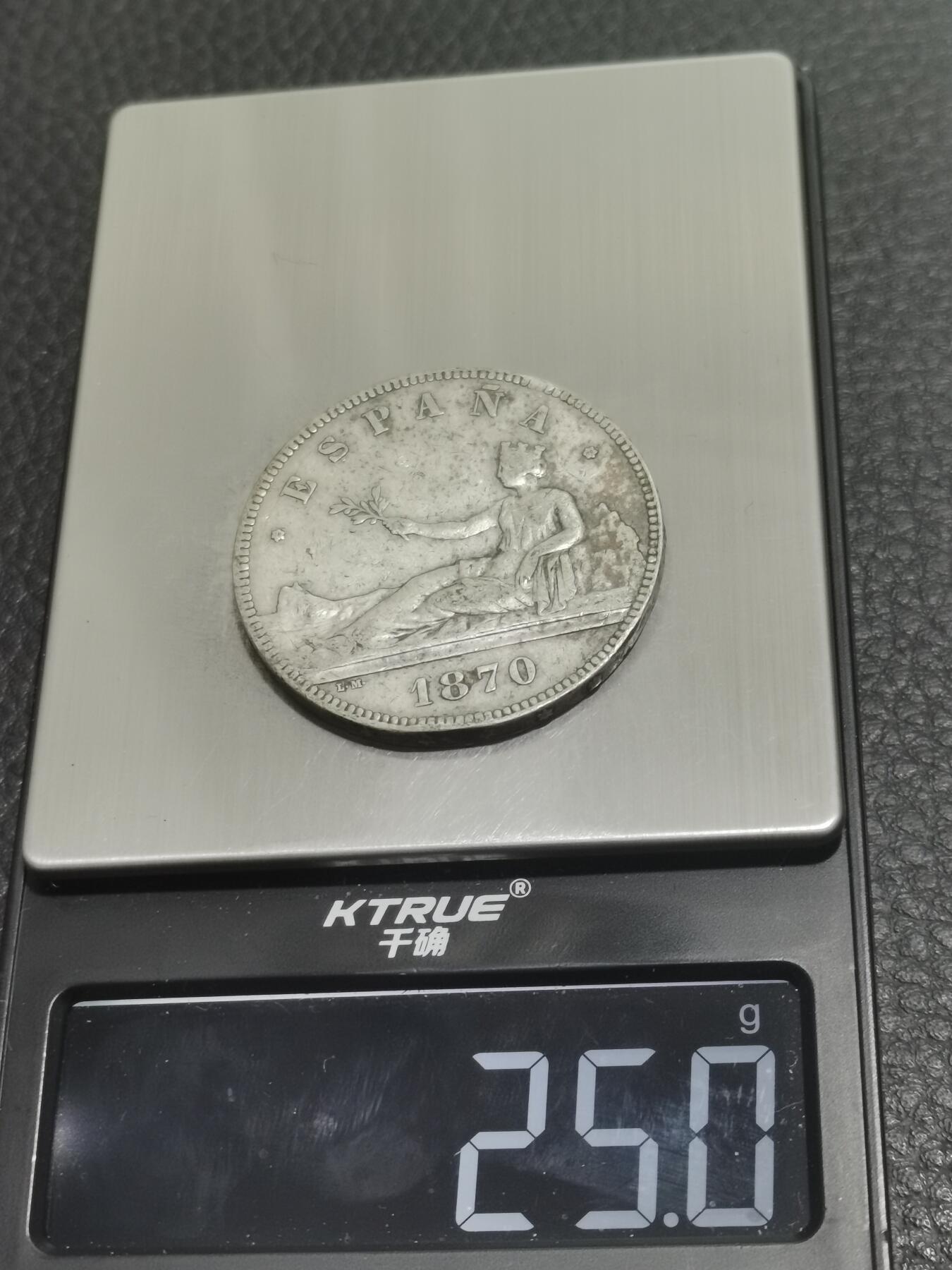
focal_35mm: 66
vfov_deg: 29.4
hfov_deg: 22.3
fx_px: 2420
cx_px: 476
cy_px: 635
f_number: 1.8
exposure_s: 1/100
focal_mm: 5.58
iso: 100
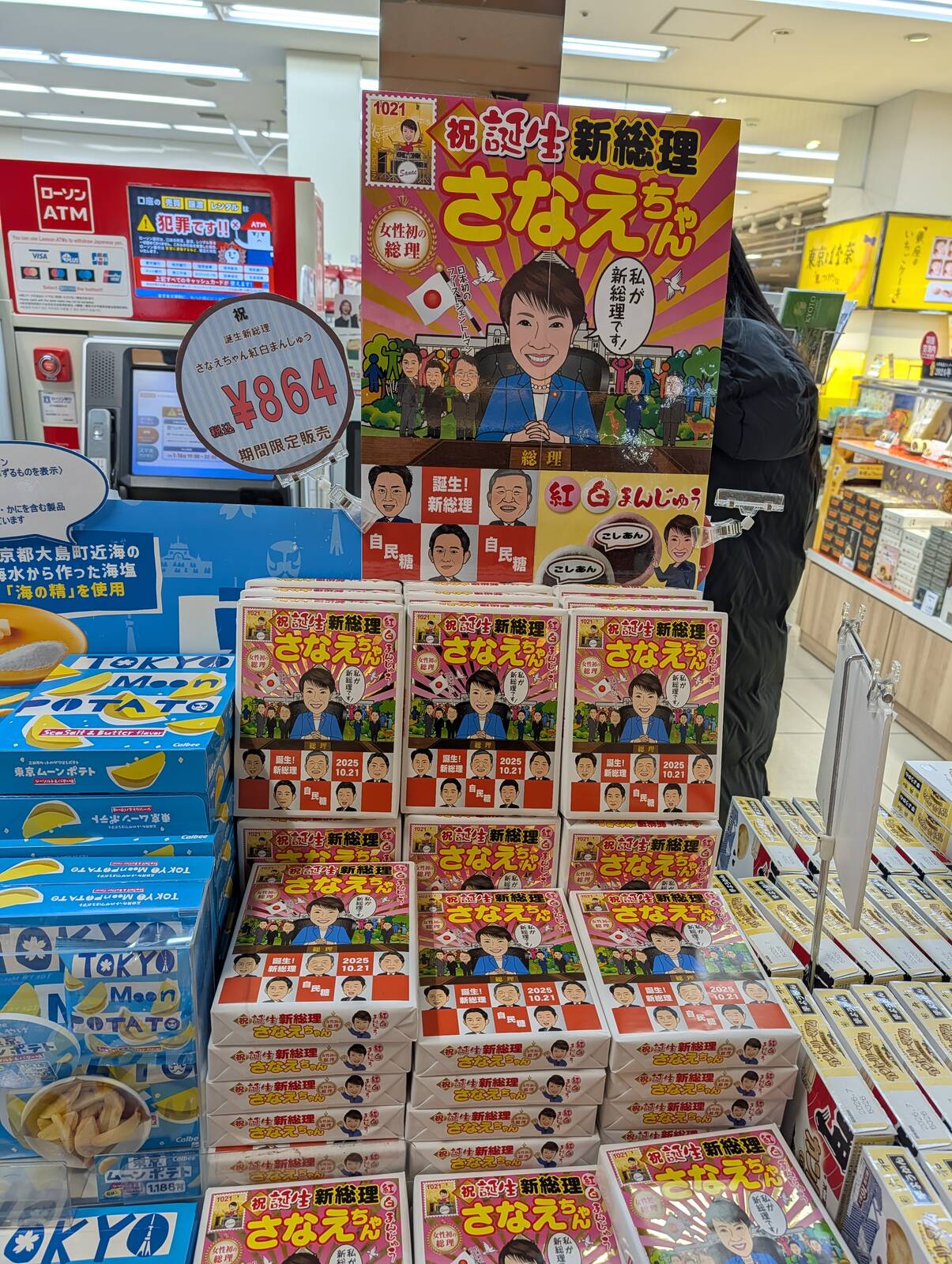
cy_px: 632
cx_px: 476
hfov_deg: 56.9
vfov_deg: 71.5
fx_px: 878
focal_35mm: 24
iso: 74
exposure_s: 1/100
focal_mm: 6.9
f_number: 1.68
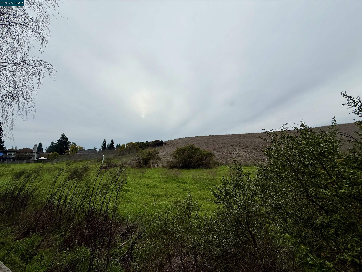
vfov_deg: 85.7
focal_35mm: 14
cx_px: 181
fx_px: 146
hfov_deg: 102.1
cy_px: 136
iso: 50
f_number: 2.2
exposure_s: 1/864
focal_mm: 2.22
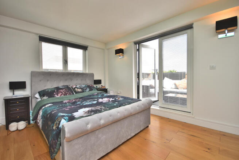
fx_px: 100
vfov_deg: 77.4
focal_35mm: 15
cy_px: 80
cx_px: 120
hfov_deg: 100.4
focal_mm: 10
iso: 100
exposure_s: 1/100
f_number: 4.5
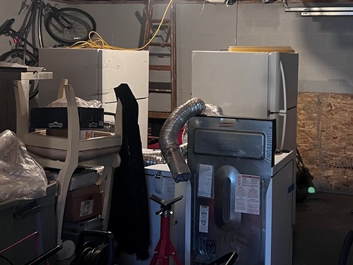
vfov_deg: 29.5
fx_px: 500
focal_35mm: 49
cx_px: 239
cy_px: 83
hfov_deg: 38.4
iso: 500
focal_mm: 5.7
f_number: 1.5
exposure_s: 1/30
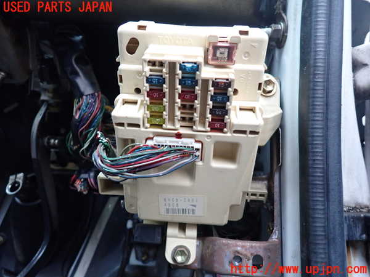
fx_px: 267
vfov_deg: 54.9
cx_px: 185
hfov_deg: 69.4
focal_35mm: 25
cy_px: 138
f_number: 2
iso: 400
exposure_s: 1/30
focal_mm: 4.5
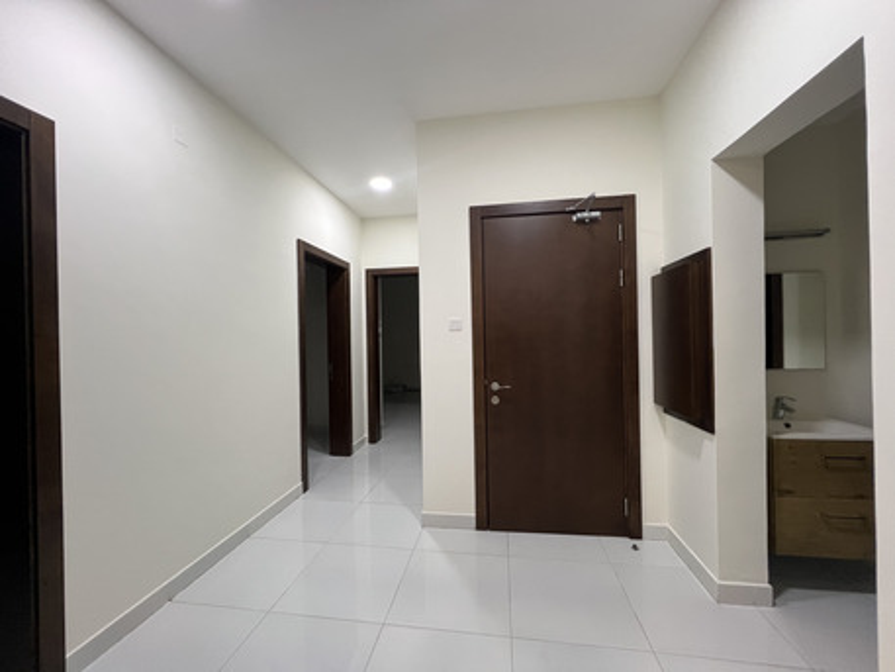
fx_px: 336
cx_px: 448
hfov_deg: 106.2
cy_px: 336
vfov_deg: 89.9
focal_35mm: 13
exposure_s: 1/50
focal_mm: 1.57
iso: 160
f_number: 1.8
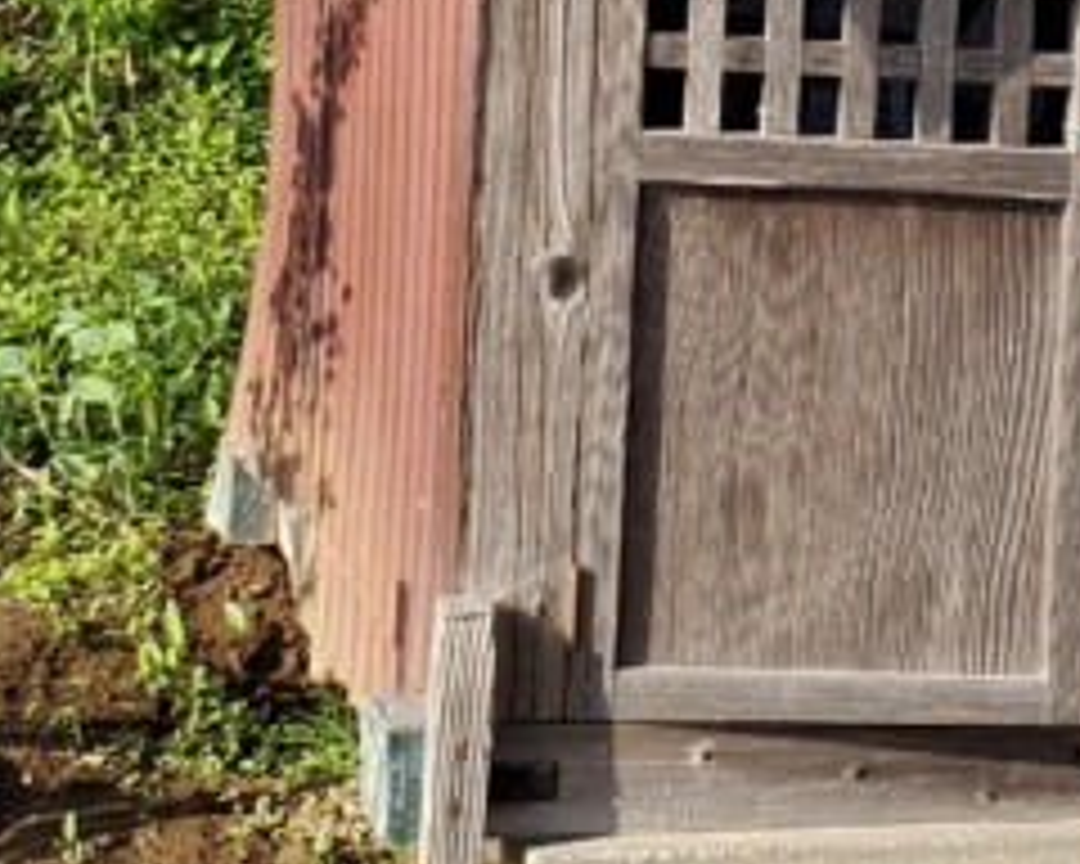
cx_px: 738
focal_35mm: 114
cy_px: 94
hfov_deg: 16.8
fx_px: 3644
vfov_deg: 13.4
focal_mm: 4.3
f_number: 2.4
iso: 50
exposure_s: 1/740
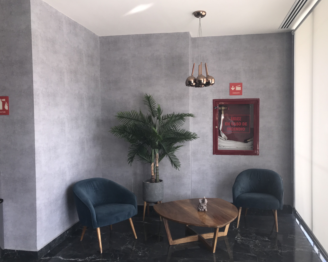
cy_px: 130
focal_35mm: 30
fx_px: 291
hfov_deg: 58.7
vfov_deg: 48.5
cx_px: 179
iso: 20
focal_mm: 3.99
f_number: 1.8
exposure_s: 1/233
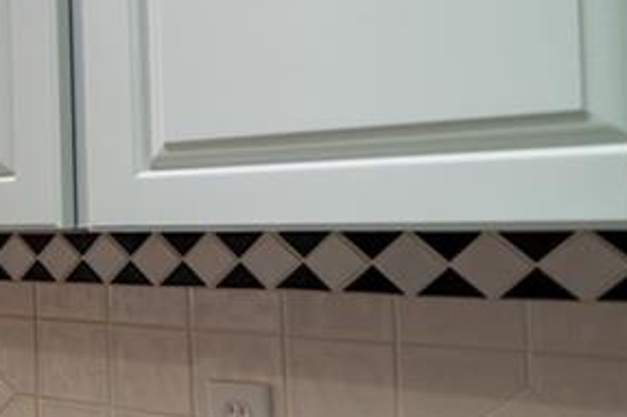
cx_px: -1095
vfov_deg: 20.1
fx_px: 1166
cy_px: 334
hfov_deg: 12.7
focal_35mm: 67
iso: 100
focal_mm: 12
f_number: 4
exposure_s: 1/2
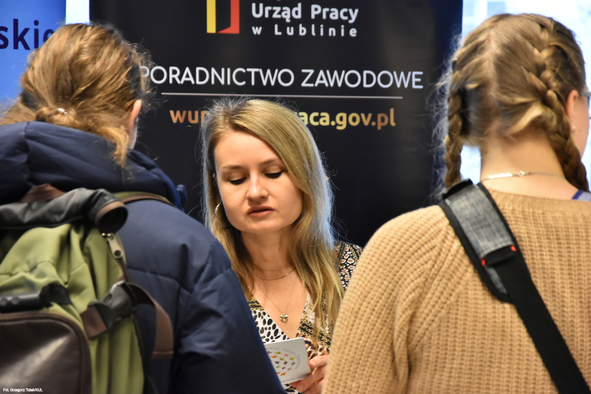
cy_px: 197
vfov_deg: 8.7
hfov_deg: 13.0
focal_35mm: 158
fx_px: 2585
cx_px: 296
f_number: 5.6
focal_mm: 105
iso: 2000
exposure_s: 1/50
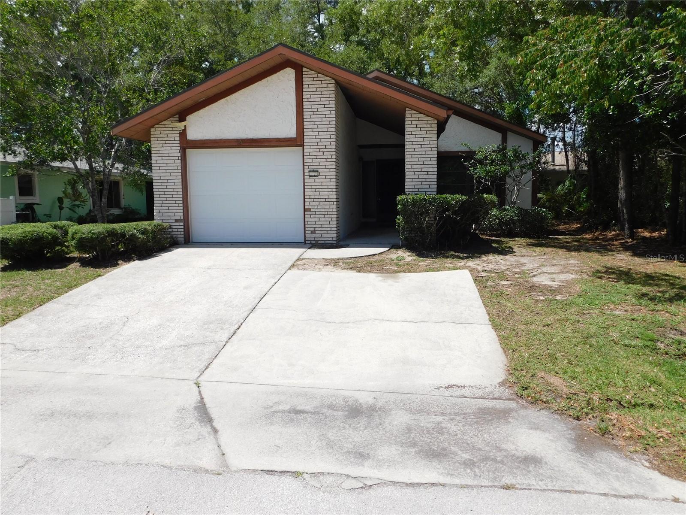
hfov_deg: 69.4
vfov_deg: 54.9
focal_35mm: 25
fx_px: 495
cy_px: 258
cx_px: 343
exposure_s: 1/400
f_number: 6.2
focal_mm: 4.5
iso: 125
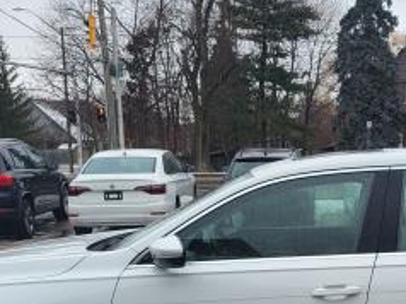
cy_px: 289
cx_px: 341
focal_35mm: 70
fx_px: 820
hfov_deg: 27.1
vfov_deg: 20.4
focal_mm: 5.4
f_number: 1.8
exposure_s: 1/443
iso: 40
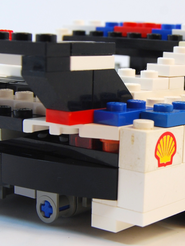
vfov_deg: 20.0
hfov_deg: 15.0
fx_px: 698
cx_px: 151
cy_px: 130
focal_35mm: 98
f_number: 8
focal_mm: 26
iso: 180
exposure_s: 1/60
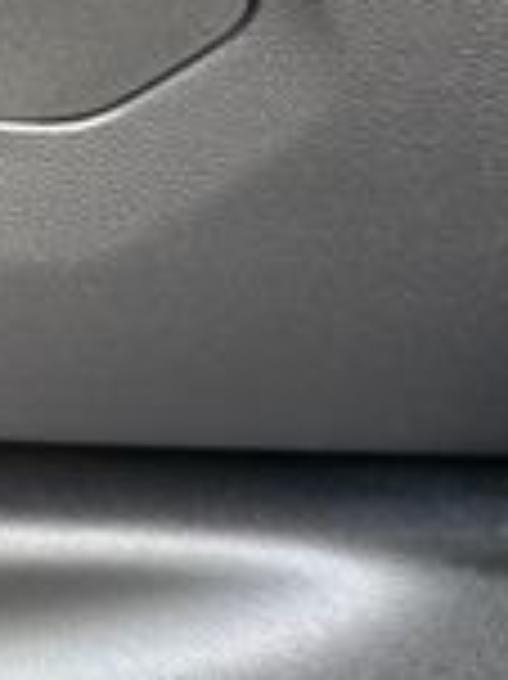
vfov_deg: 18.4
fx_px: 1999
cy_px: -99
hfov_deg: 13.2
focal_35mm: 102
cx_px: -387
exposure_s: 1/152
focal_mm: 6.76
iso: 125
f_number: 1.78
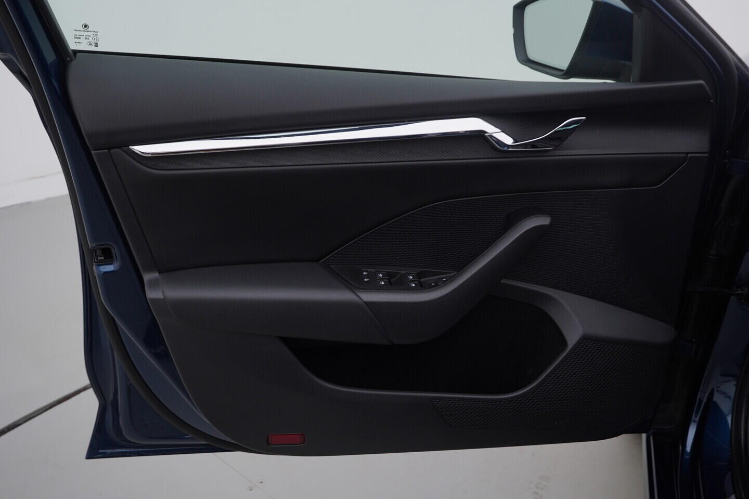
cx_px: 374
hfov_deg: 53.1
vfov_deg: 36.9
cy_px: 250
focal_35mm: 36
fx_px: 749
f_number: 4.5
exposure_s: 1/100
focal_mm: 24
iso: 125
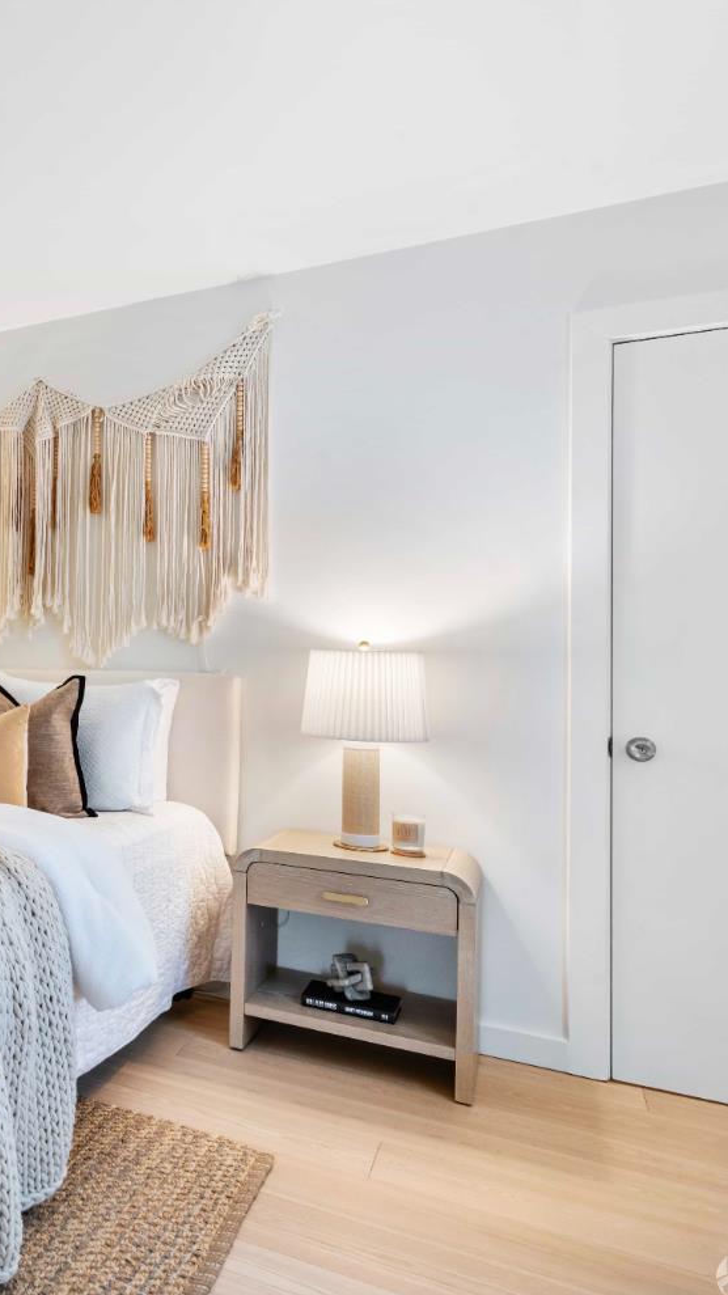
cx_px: -59
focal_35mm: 27
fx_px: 927
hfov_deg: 36.7
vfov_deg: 69.9
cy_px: 652
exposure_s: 1/5
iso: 640
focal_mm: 17
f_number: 11
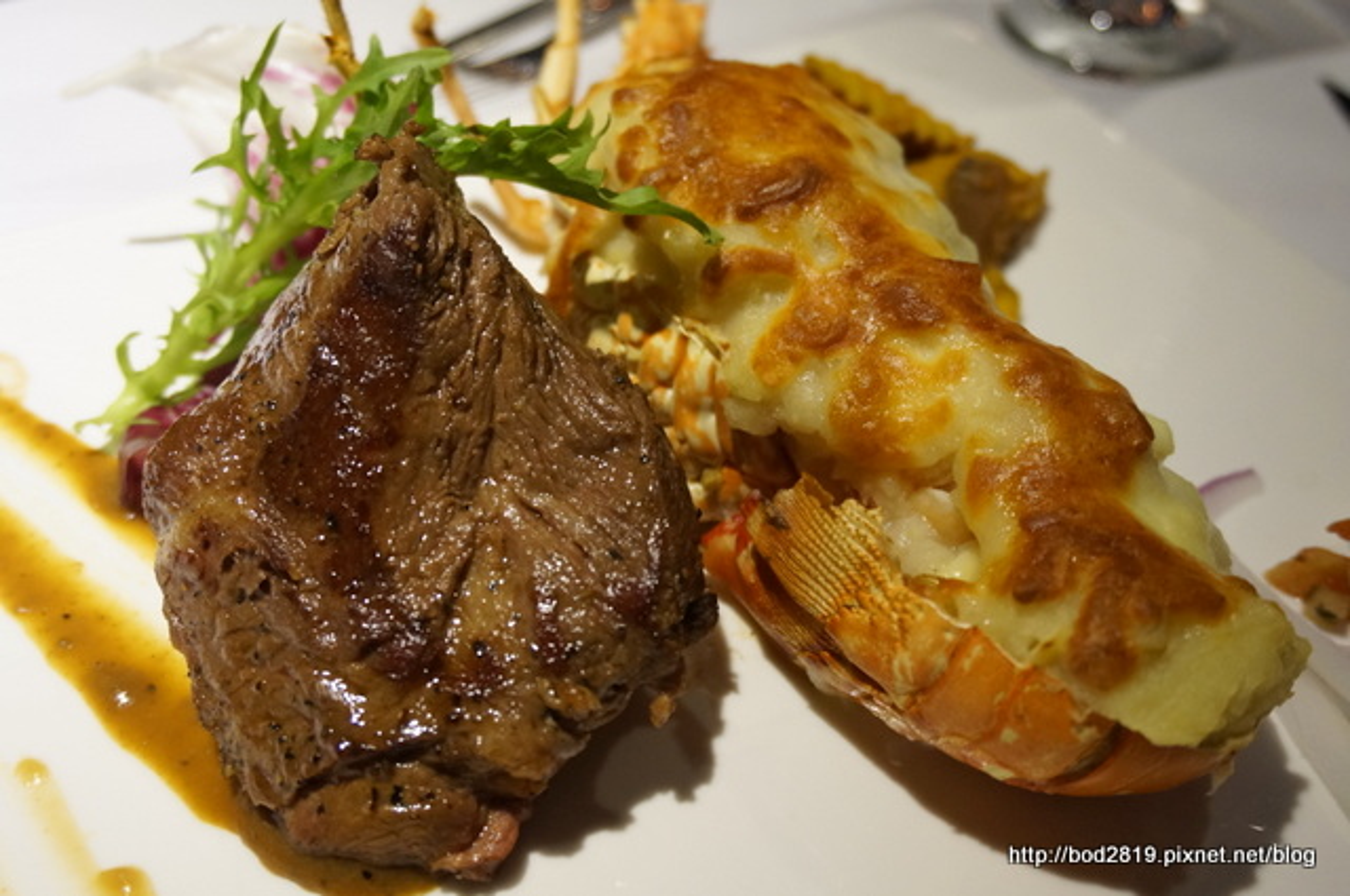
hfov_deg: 49.6
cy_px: 448
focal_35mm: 39
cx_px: 675
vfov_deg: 34.1
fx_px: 1461
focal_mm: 26
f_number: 4.5
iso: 1000
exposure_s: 1/60
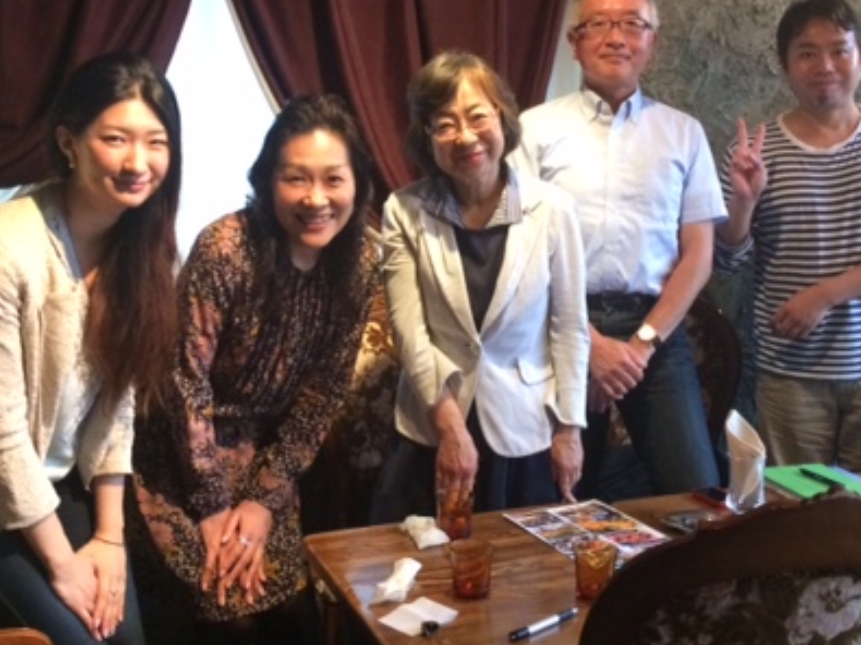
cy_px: 224
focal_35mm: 47
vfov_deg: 30.7
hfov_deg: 40.4
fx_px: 1169
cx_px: 488
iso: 320
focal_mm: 4.15
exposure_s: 1/20
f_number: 2.2
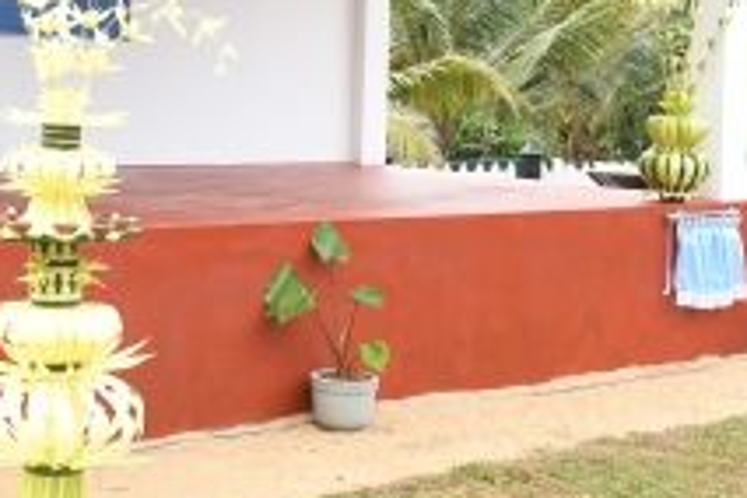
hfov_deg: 26.3
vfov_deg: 17.2
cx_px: 191
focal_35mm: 76
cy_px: -77
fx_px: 1577
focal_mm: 24
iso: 1000
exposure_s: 1/200
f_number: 10
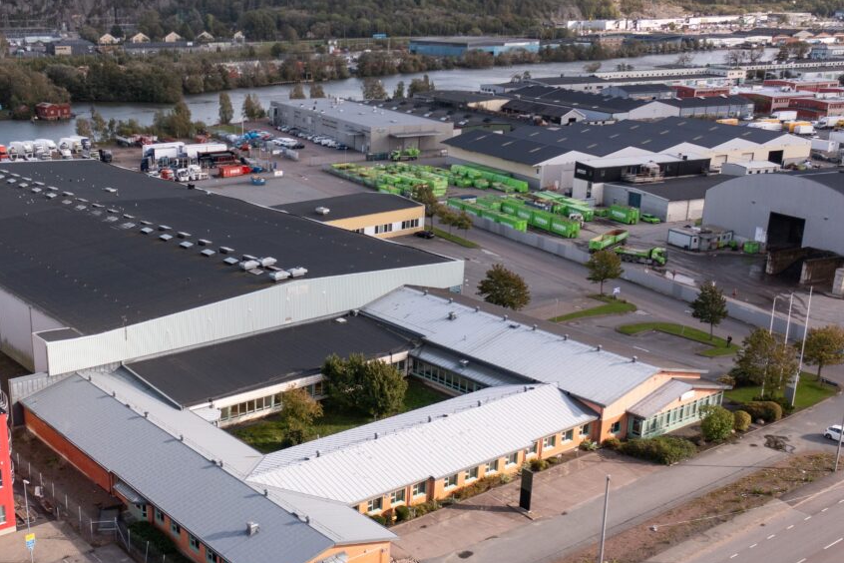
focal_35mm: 44
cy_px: 344
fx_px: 1031
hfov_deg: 43.5
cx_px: 246
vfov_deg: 30.4
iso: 100
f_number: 3.2
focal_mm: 10.26
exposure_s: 1/1000
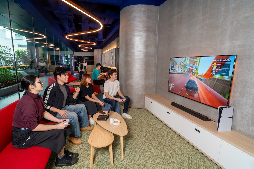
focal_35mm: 18
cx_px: 127
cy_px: 84
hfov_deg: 90.0
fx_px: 127
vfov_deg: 67.4
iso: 320
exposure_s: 1/25
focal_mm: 18
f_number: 8
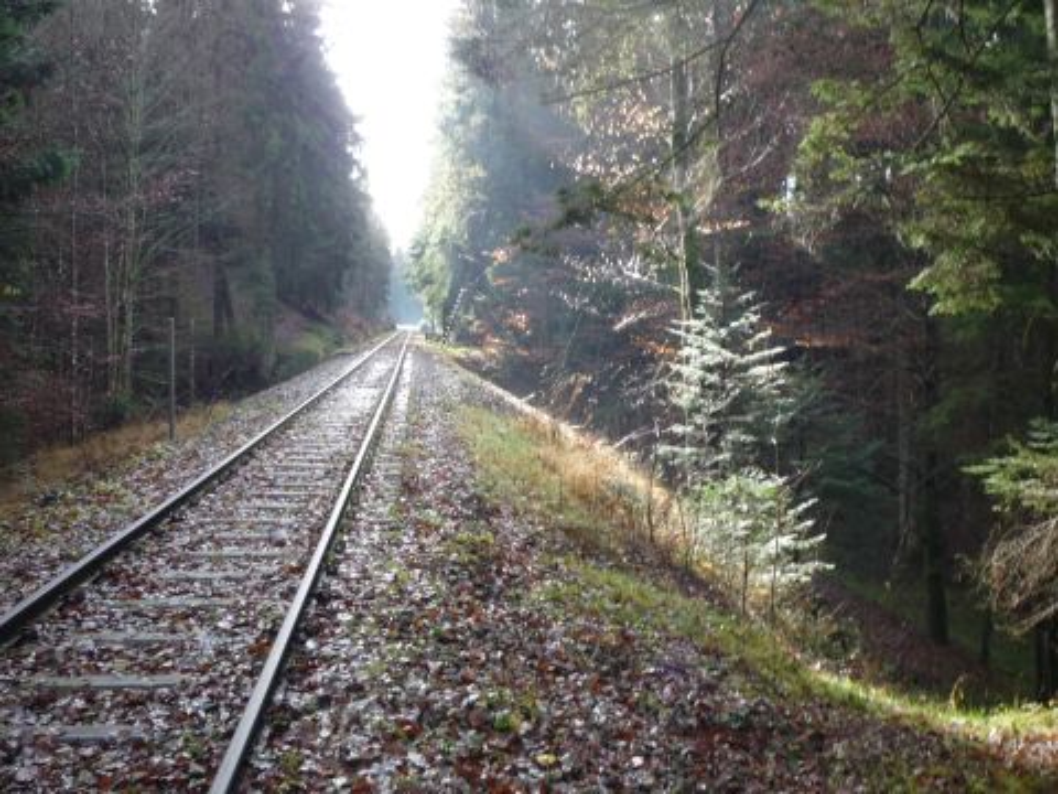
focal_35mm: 32
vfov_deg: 44.2
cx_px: 529
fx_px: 978
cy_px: 397
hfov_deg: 56.8
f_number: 3.3
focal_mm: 5.2
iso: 100
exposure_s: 1/30
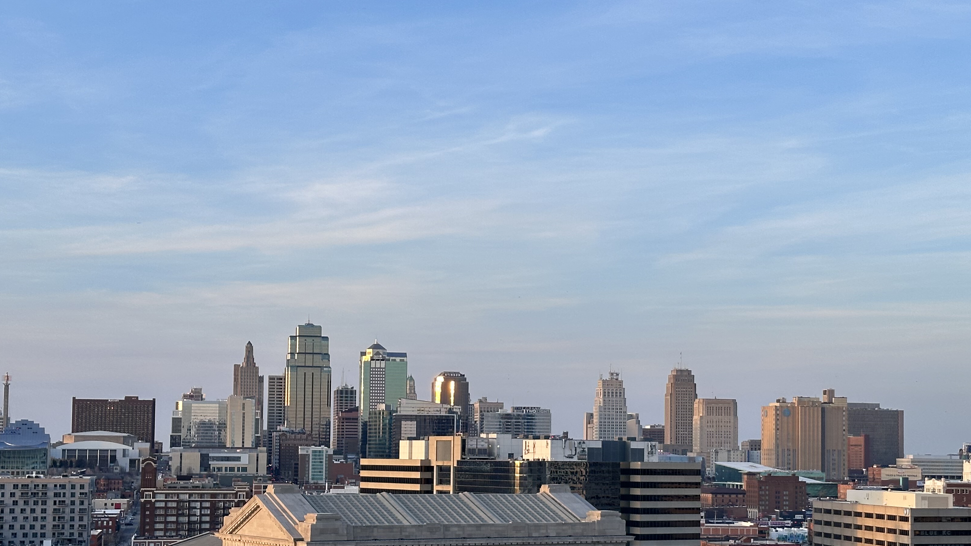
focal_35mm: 66
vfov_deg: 18.2
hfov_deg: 31.9
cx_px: 542
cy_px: 360
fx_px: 1699
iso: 64
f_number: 1.78
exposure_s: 1/571
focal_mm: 6.86
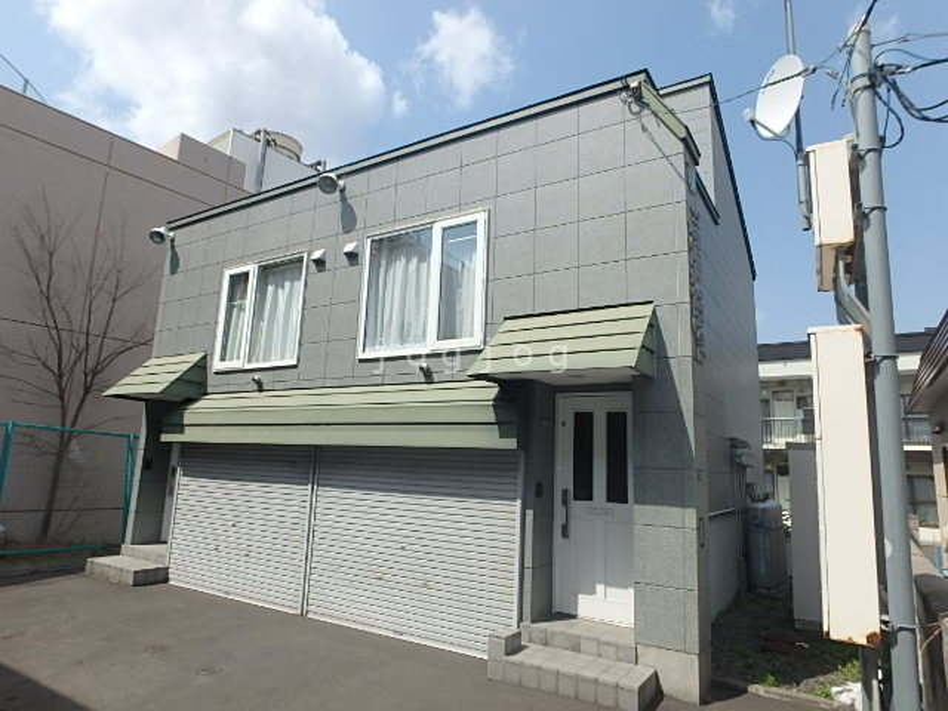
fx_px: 575
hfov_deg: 79.0
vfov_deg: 63.4
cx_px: 474
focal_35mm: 21
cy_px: 356
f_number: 6
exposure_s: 1/500
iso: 125
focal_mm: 3.7
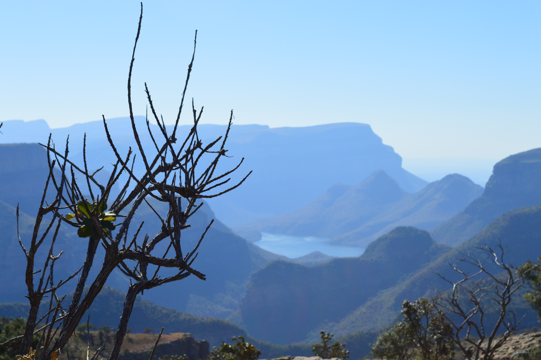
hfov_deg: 30.5
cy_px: 180
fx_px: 991
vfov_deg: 20.6
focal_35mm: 66
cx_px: 270
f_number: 11
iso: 360
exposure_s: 1/500
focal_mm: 44
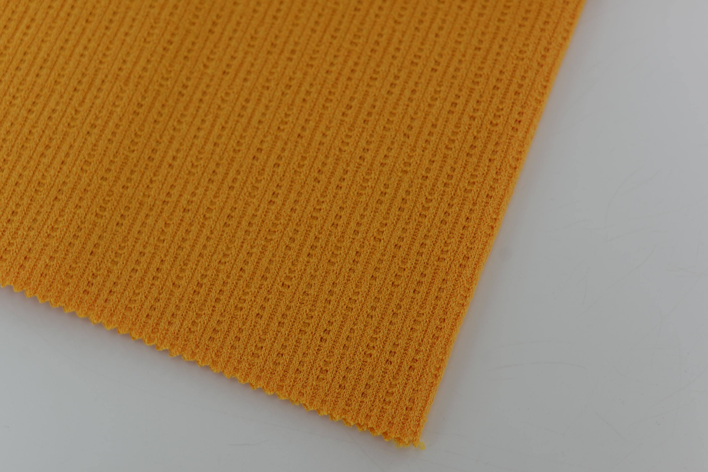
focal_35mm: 50
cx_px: 354
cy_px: 236
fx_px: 984
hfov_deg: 39.6
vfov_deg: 27.0
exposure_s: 1/250
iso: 100
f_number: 3.5
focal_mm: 50
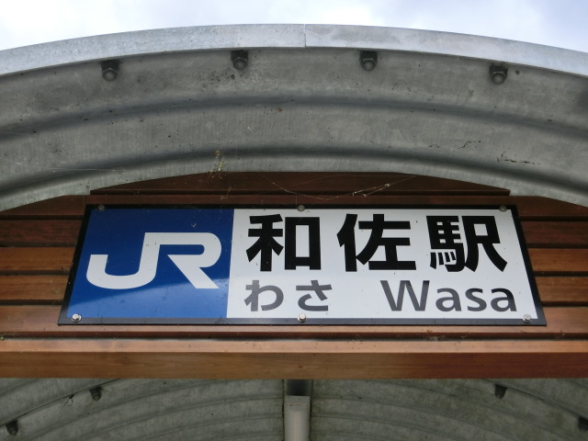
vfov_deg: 32.2
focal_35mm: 45
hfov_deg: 42.1
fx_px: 764
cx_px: 294
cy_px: 220
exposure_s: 1/125
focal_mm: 8
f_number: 4.4
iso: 125
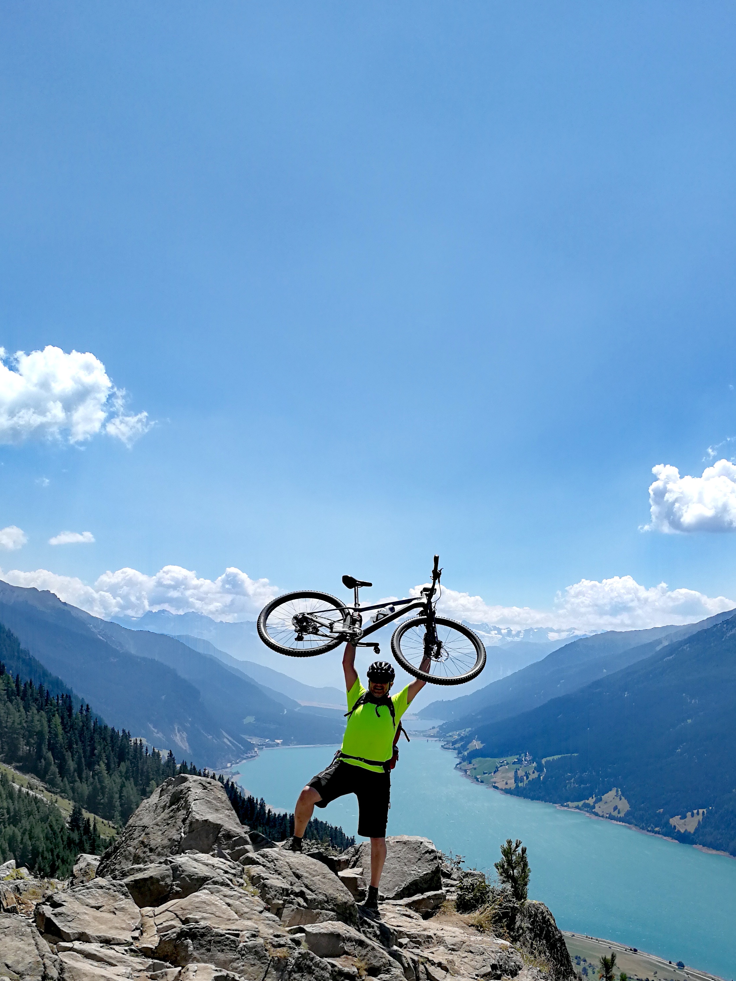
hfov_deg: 39.6
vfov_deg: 50.7
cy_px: 631
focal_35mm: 36
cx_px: 399
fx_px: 1021
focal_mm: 3.95
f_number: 2.2
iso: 50
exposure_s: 1/1715
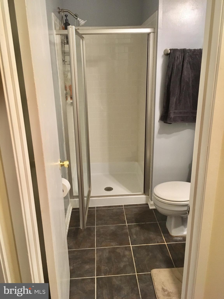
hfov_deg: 48.2
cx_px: 112
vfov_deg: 61.7
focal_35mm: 29
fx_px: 250
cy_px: 150
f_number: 2.2
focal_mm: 4.15
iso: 200
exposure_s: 1/30
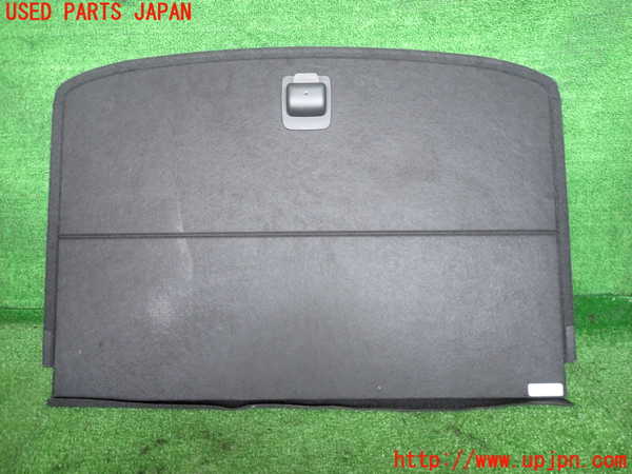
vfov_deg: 54.9
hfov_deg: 69.4
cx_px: 316
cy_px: 237
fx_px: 456
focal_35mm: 25
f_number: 2
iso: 200
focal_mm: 4.5
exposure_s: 1/40
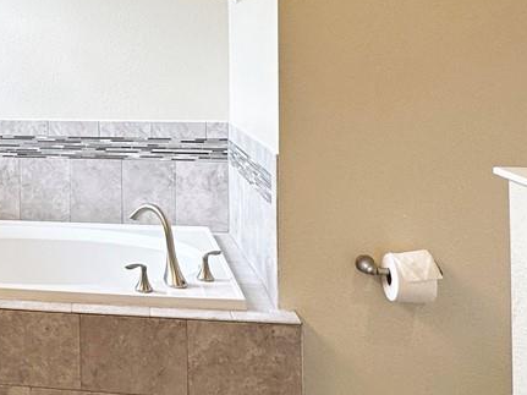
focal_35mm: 52
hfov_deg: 32.3
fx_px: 791
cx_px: -56
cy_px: 53
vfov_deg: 27.2
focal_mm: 2.22
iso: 64
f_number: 2.2
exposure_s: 1/120
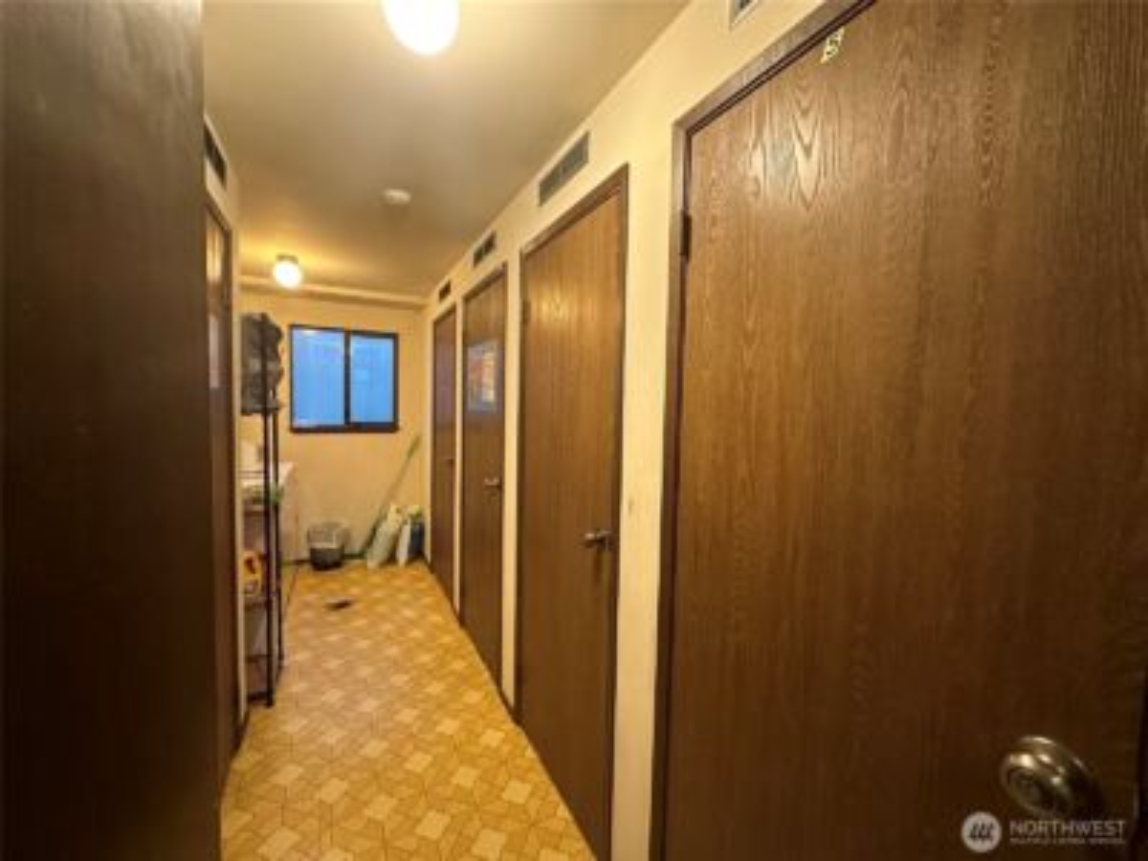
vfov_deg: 85.7
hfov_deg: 102.1
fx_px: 464
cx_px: 574
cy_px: 430
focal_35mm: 14
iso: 800
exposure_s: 1/60
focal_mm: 2.22
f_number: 2.2
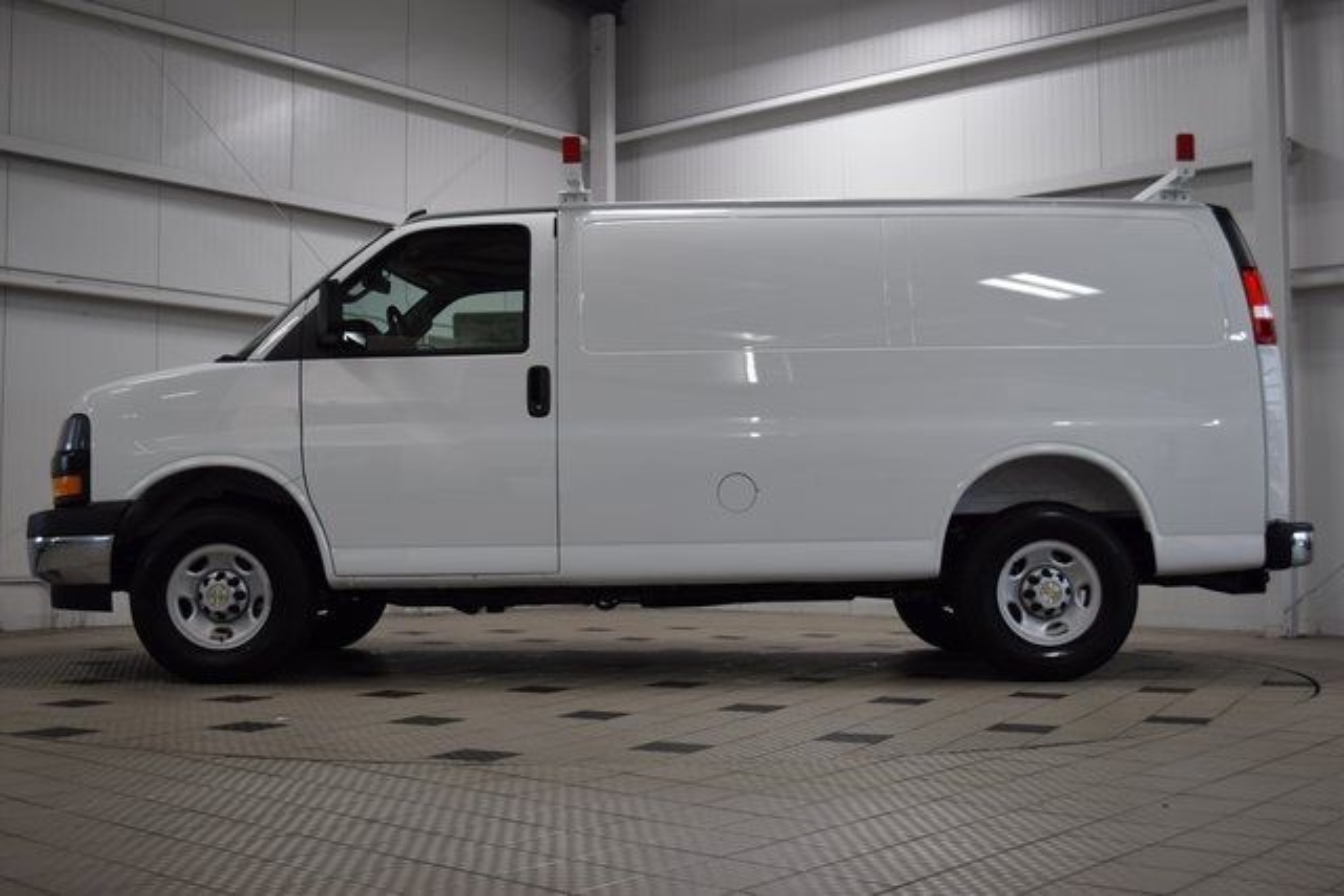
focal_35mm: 42
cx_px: 672
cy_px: 448
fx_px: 1568
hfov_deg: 46.4
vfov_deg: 31.9
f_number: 4.5
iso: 400
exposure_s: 1/80
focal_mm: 28
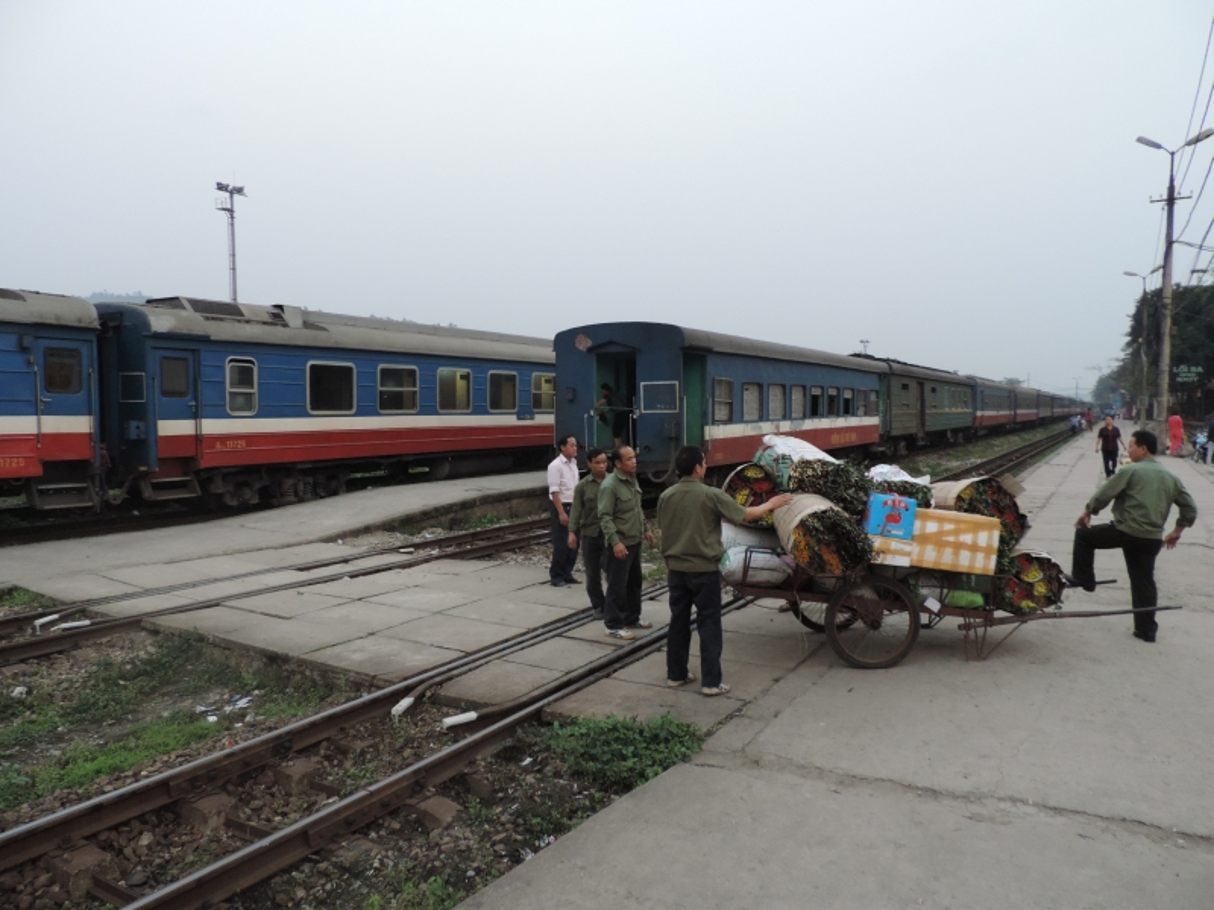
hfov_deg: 71.6
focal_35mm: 24
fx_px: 842
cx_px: 607
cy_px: 455
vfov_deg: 56.8
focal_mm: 4.3
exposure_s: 1/30
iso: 360
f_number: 3
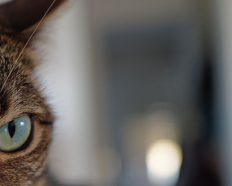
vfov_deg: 15.0
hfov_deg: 17.8
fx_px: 693
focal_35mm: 101
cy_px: 184
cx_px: -70
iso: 400
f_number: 2.5
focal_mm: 28
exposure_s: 1/125
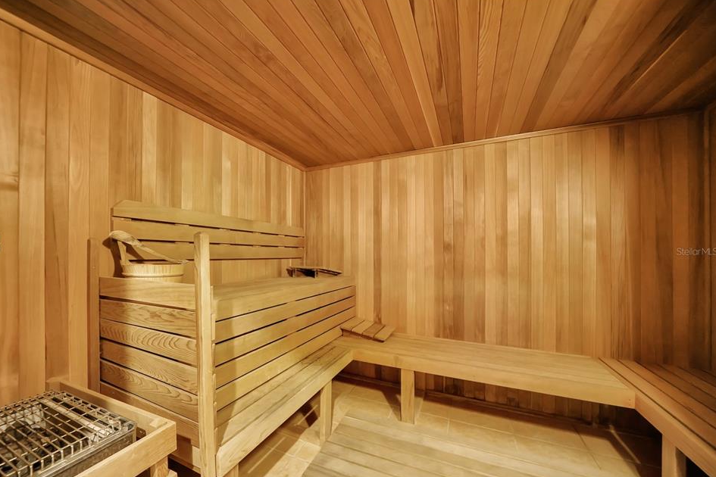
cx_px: 332
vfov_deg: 85.3
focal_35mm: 13
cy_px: 251
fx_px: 259
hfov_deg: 108.1
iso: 12800
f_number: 5
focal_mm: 12
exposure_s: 1/10
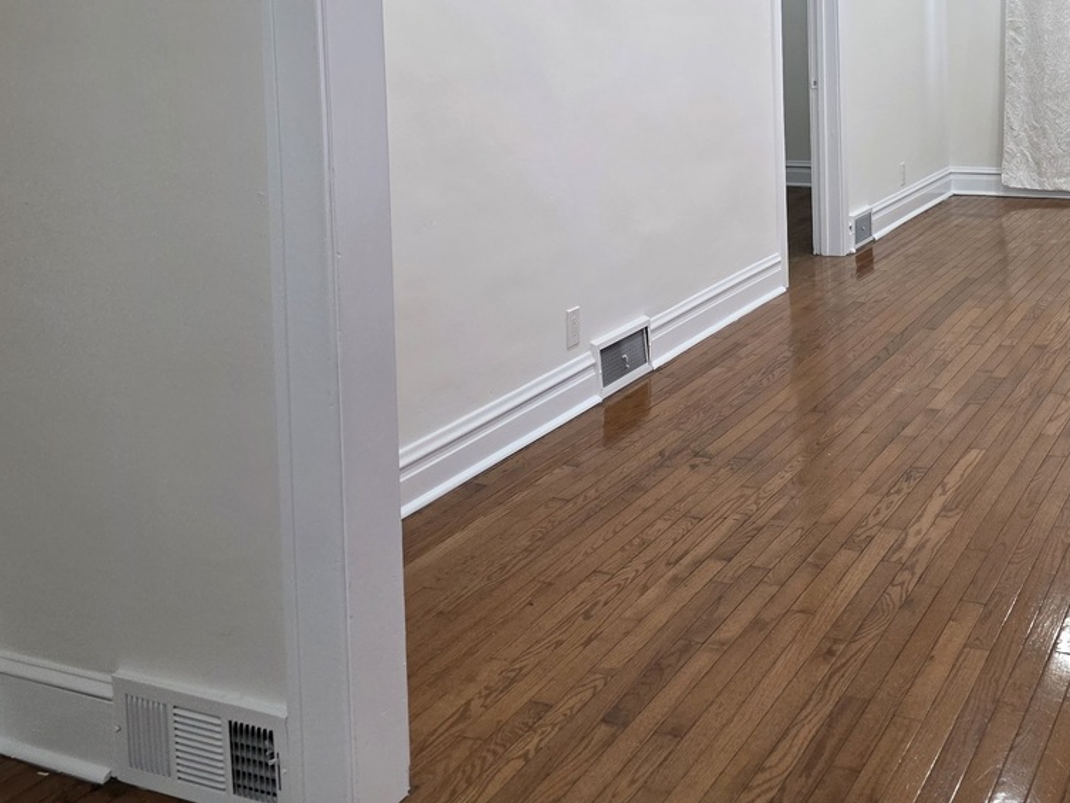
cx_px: 710
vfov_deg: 31.4
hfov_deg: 42.4
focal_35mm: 44
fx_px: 1360
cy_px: 85
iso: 250
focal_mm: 6.3
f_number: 1.7
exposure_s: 1/120
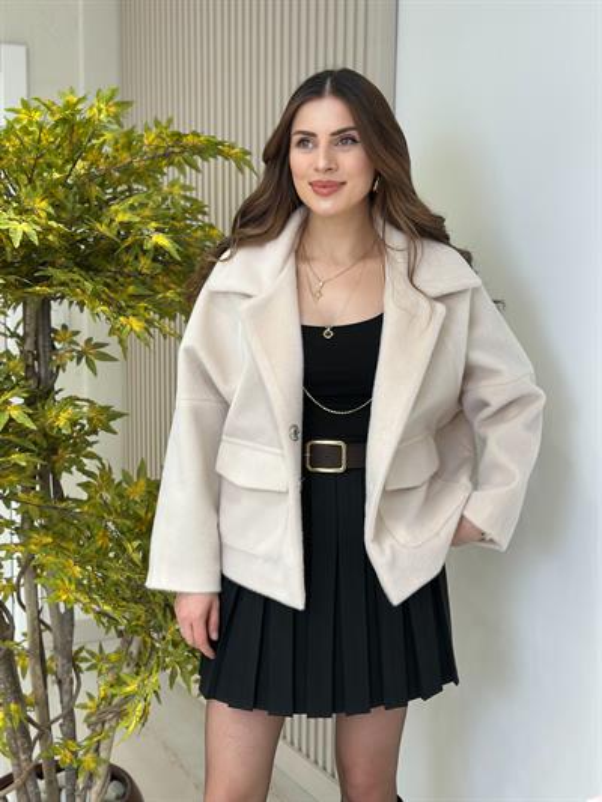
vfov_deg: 39.6
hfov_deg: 30.3
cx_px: 301
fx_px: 1113
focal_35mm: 48
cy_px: 401
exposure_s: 1/136
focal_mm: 6.86
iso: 64
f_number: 1.78
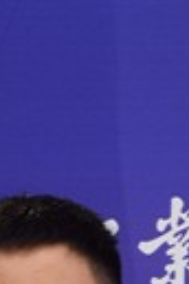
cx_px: 66
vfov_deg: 4.8
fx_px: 3362
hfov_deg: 3.2
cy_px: 533
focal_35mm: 427
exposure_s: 1/160
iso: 200
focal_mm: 40
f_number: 7.1
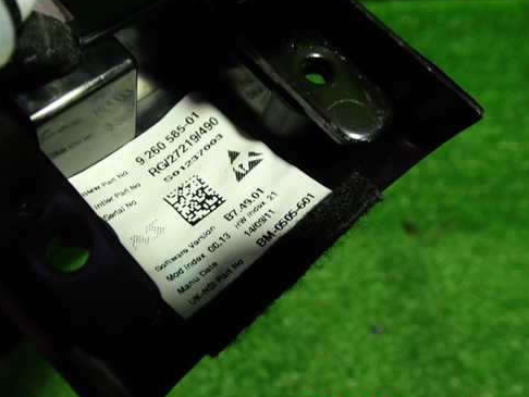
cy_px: 178
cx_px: 223
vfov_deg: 38.7
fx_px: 566
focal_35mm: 37
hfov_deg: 49.9
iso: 200
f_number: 2.3
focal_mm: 5.4
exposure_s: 1/40
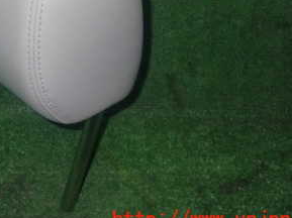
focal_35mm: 79
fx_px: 666
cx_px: 37
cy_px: 6
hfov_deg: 24.1
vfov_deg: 18.2
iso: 800
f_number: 8
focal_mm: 6.83
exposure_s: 1/40
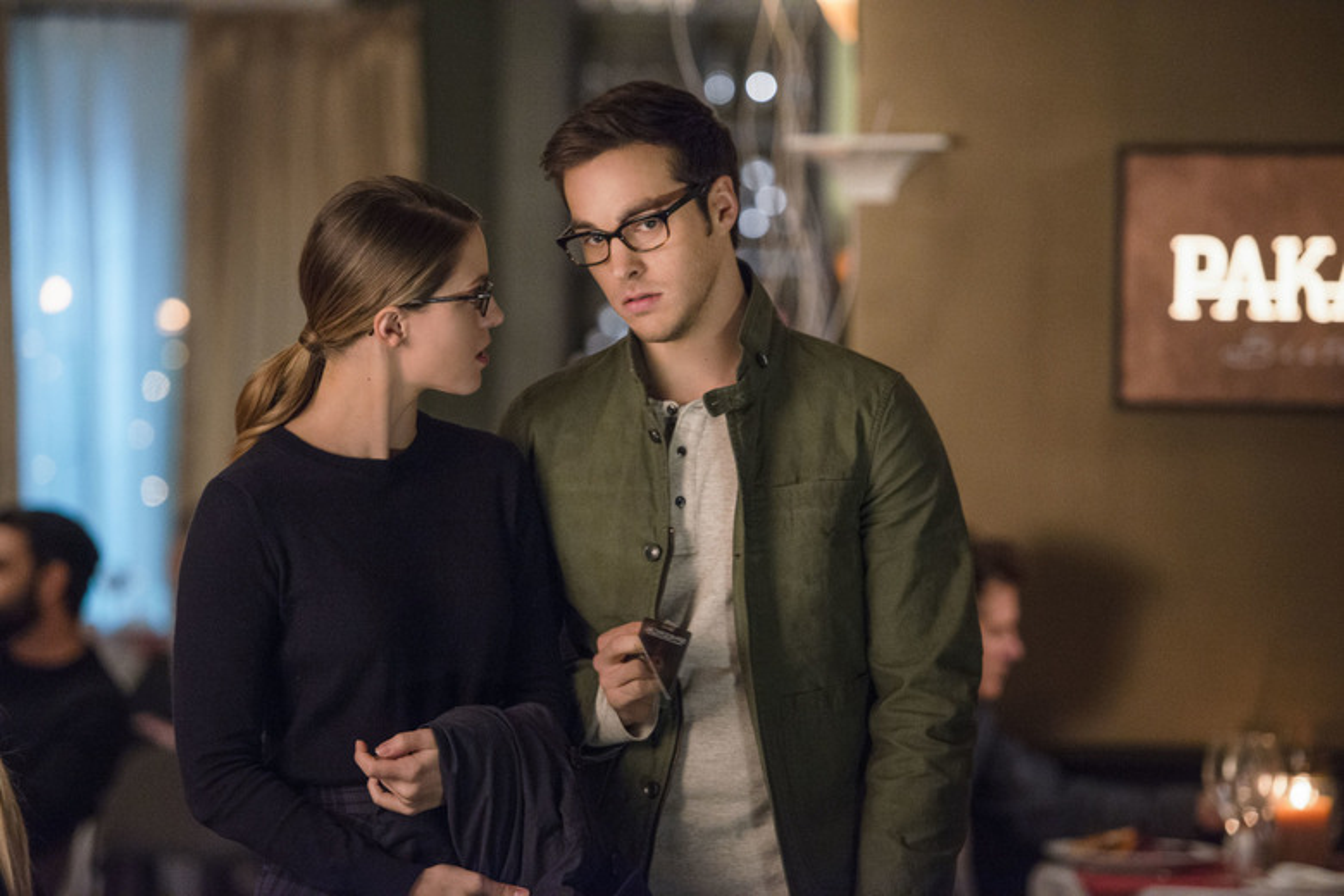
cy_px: 448
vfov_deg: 9.1
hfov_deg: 13.7
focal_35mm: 150
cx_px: 672
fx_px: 5600
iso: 2500
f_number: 2.8
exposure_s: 1/80
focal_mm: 150
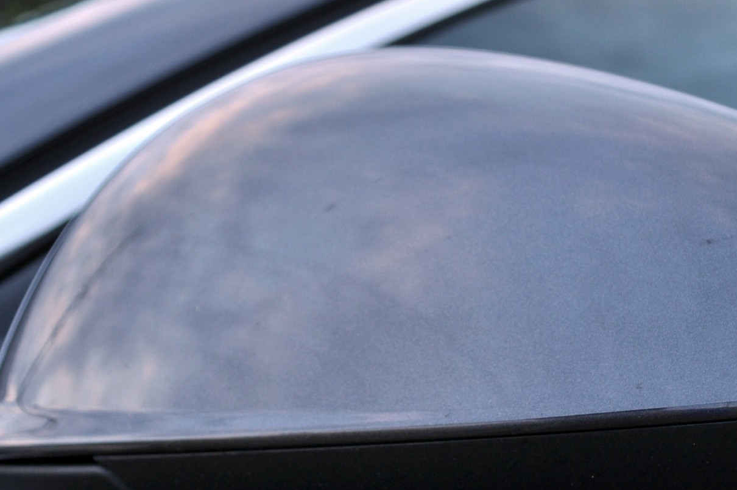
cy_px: 354
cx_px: 396
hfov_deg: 32.4
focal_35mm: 62
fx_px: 1268
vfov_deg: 21.7
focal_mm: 20
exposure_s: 1/50
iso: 200
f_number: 3.8
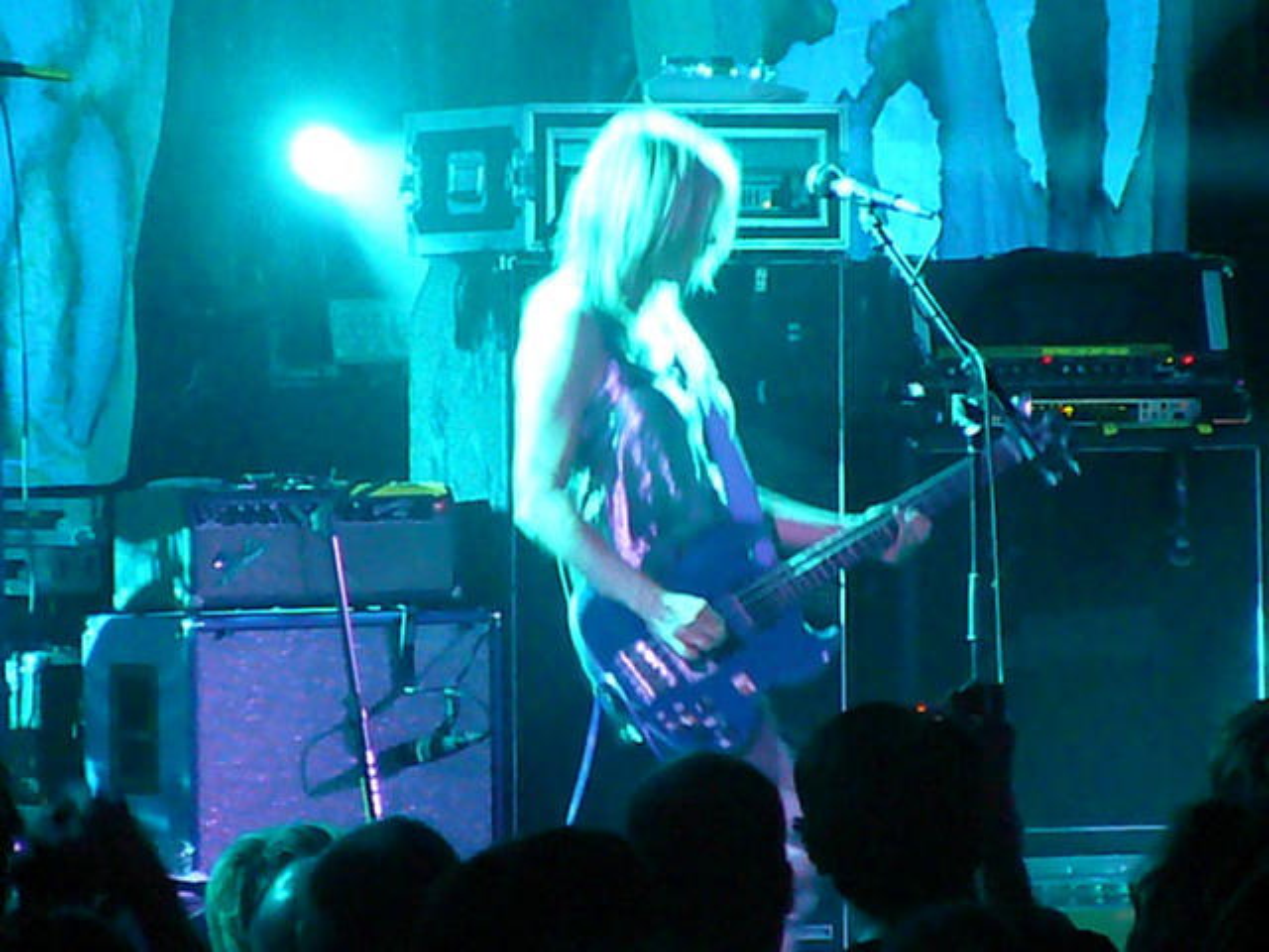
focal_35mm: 350
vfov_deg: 4.2
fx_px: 12831
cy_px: 476
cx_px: 634
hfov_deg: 5.7
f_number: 4.2
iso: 1600
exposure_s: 1/20
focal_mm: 52
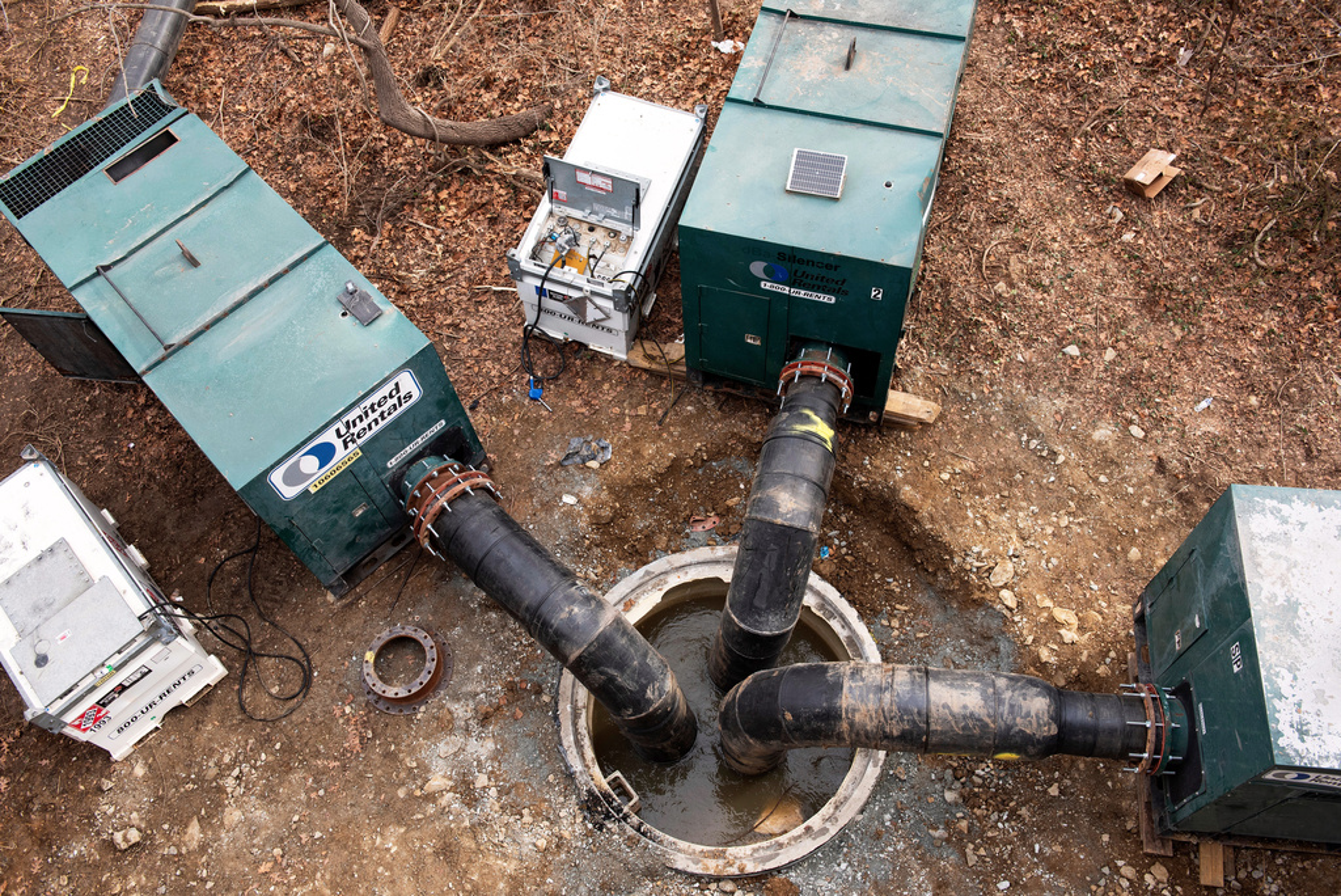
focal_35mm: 32
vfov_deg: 41.2
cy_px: 448
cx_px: 670
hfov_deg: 58.7
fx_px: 1193
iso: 400
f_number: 6.3
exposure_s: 1/400
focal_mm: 32
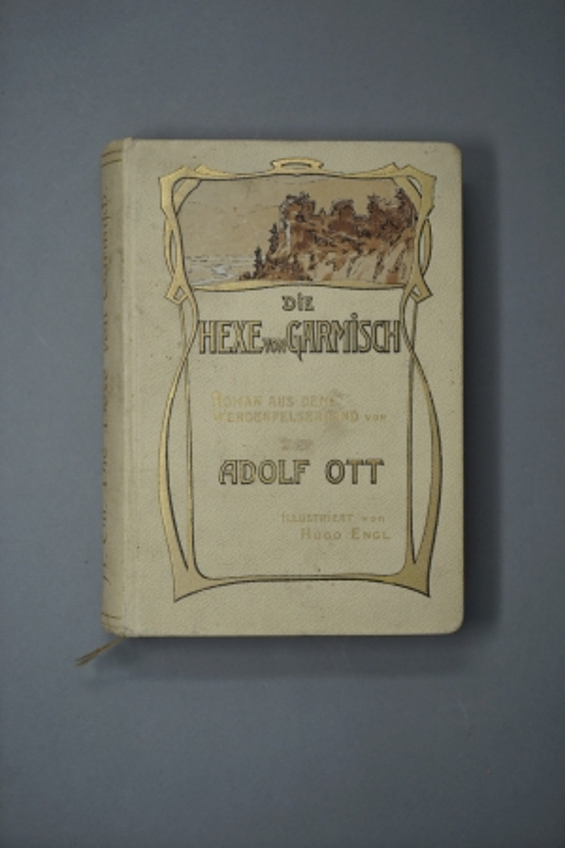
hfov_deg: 19.5
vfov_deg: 28.8
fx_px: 1648
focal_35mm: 70
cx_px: 282
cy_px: 424
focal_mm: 70
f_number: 4
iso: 250
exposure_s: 1/160
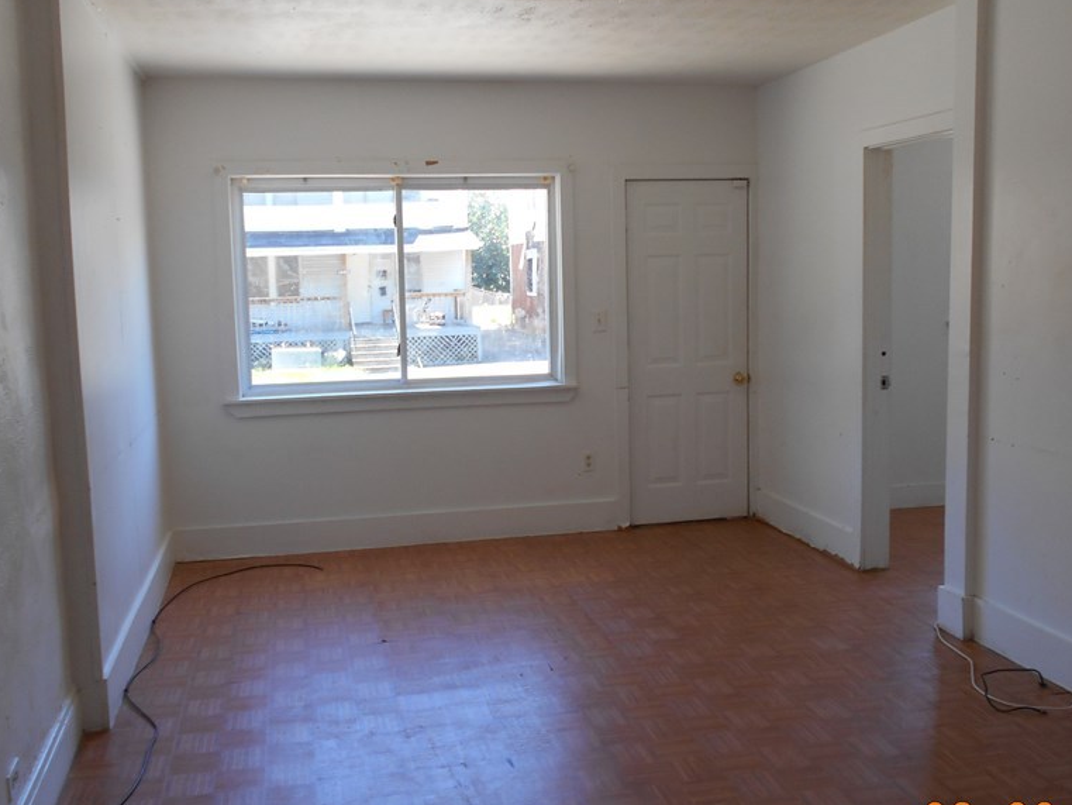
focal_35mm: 35
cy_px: 391
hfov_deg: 52.6
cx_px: 524
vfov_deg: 40.7
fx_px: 1084
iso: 80
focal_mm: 4.6
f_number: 3.2
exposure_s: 1/50
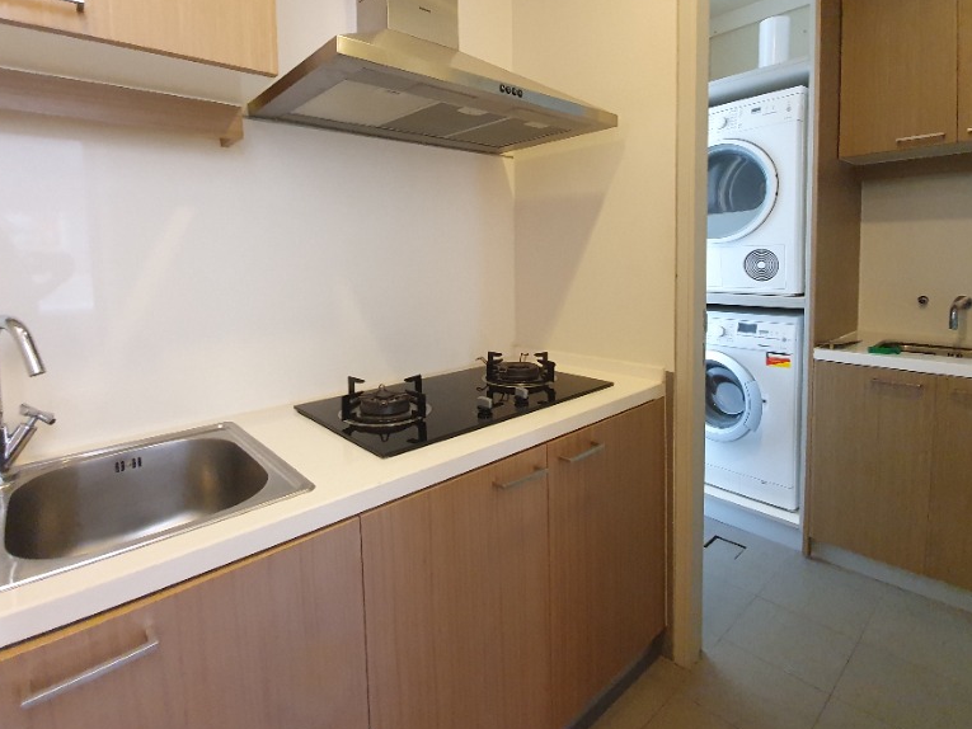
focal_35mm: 17
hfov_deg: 90.9
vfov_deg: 73.8
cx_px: 454
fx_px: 477
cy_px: 287
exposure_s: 1/17
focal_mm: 1.8
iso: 640
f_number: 2.2
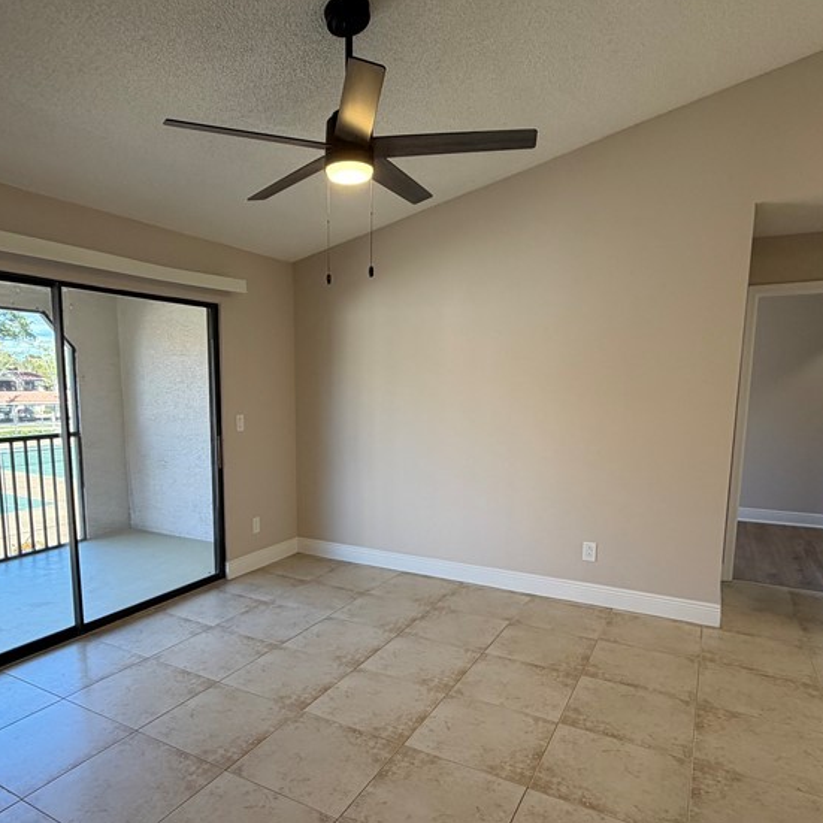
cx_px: 344
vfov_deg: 66.9
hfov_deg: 66.8
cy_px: 470
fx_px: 619
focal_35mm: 23
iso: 125
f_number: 2.2
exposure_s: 1/120
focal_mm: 2.22
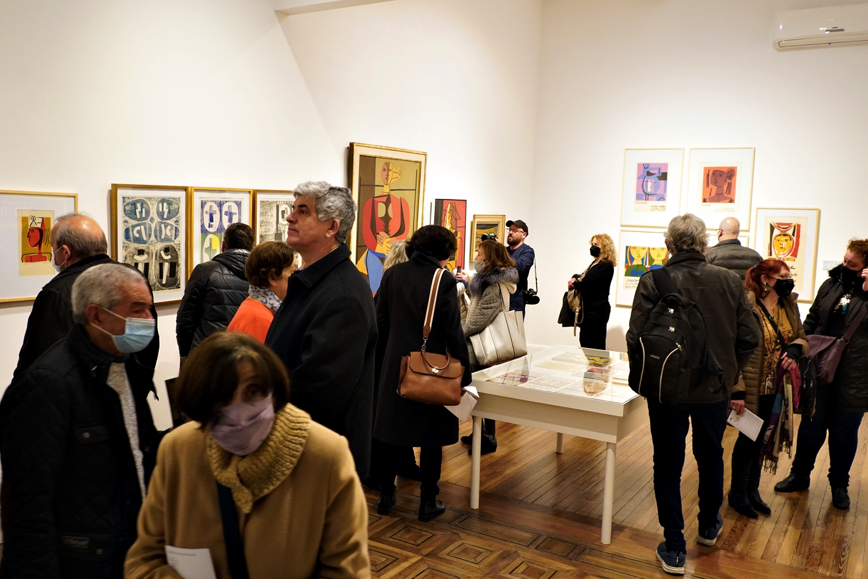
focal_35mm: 31
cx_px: 432
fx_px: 748
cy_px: 288
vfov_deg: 42.4
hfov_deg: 60.3
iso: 1600
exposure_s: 1/80
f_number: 2.8
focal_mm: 20
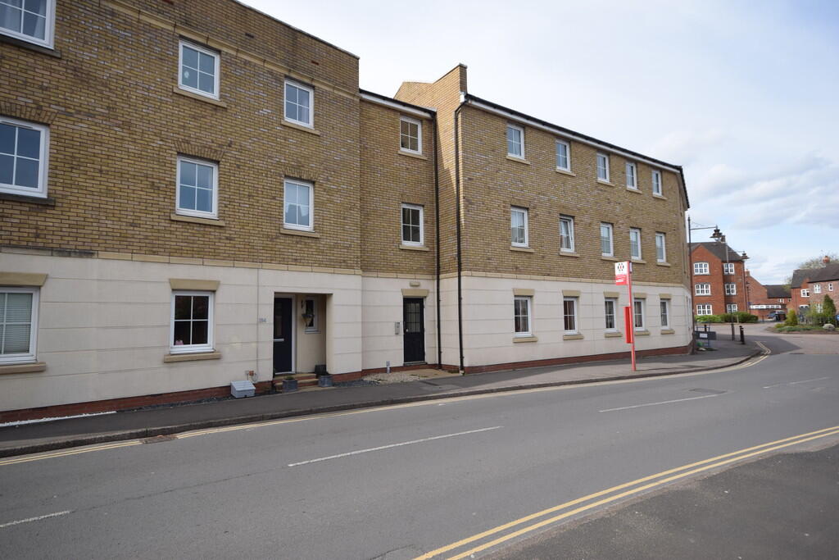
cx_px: 420
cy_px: 280
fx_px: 454
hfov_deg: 85.4
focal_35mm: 20
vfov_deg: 63.2
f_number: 9
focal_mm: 13
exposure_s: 1/320
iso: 200
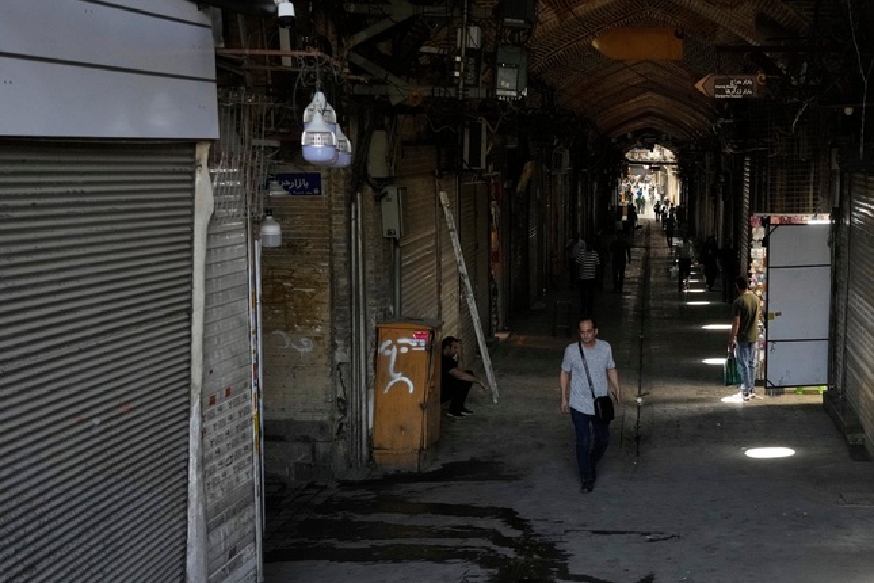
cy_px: 365
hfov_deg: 35.8
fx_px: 1311
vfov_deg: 25.0
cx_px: 684
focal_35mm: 54
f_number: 4.5
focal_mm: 34
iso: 3200
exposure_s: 1/800
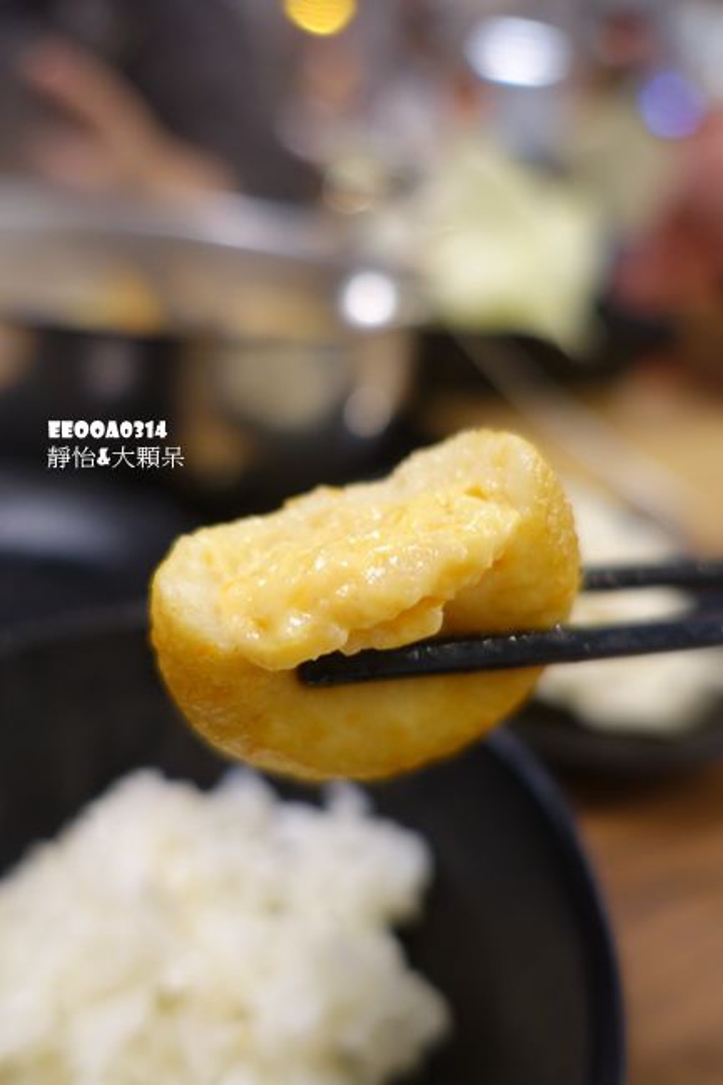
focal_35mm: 24
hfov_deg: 53.1
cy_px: 542
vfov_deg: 73.8
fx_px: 723
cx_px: 362
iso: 160
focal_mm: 8.8
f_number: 1.8
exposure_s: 1/30
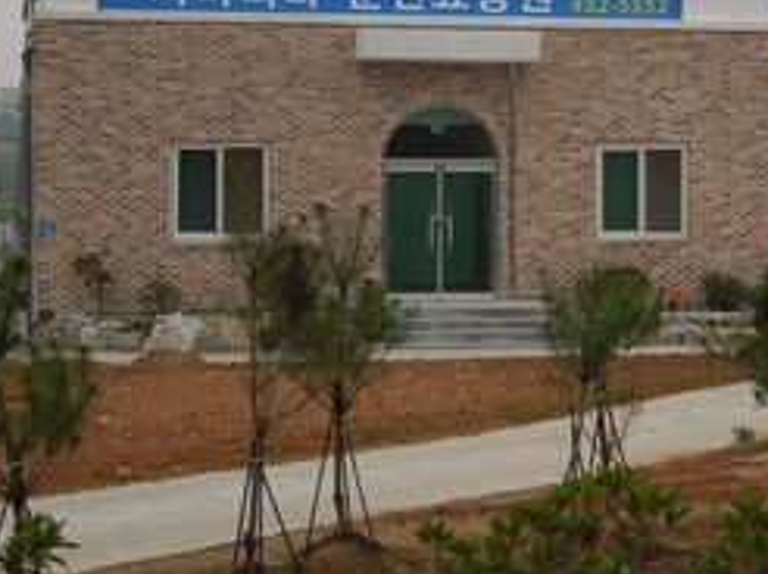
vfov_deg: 14.6
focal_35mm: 101
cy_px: 176
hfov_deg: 19.3
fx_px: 2239
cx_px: 574
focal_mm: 9.8
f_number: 4.2
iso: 100
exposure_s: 1/250
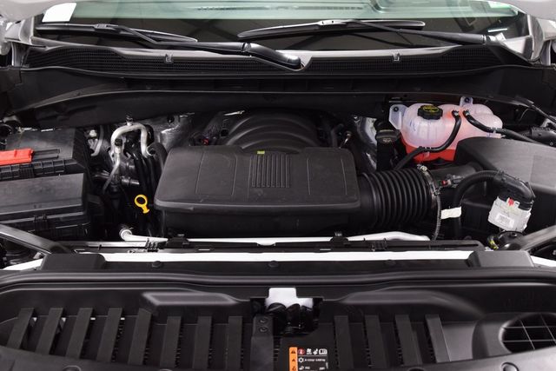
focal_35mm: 36
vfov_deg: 36.9
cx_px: 278
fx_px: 556
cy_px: 186
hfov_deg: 53.1
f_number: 6.3
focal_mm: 24
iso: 1600
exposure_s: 1/15
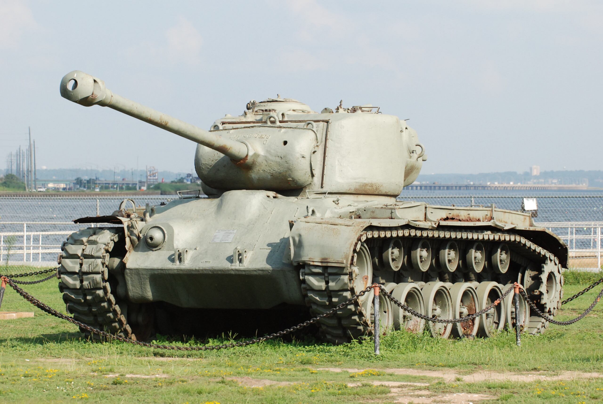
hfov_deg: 12.4
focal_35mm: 165
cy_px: 202
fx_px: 2769
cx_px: 302
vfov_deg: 8.4
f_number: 8
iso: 800
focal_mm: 110
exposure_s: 1/1000
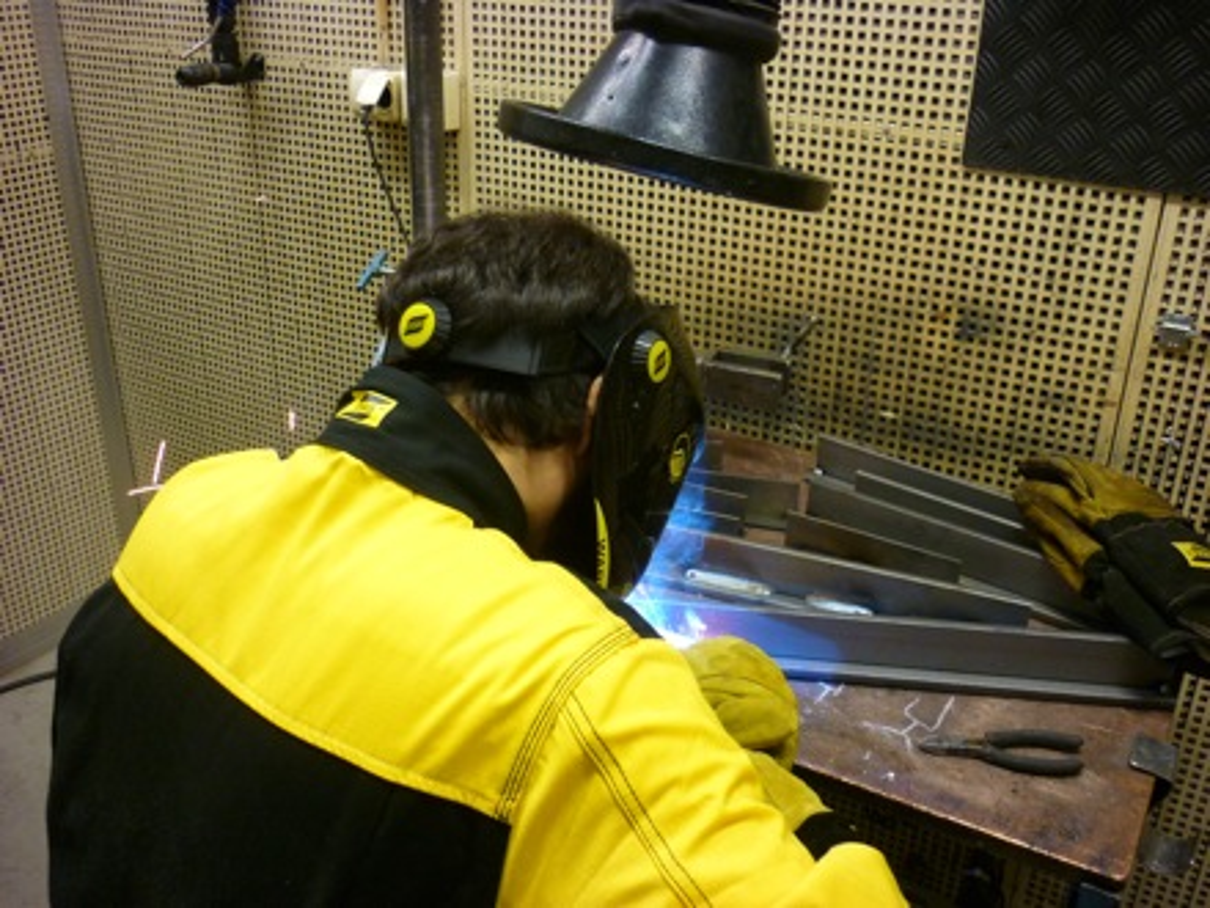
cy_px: 454
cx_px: 605
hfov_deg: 55.4
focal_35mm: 33
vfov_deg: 42.9
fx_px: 1154
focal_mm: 5.5
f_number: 2.8
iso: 200
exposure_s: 1/30
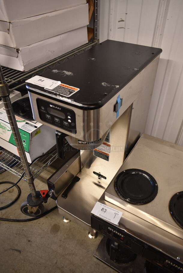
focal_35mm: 27
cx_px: 92
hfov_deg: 48.0
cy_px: 136
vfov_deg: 67.3
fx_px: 206
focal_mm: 18
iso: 280
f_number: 3.5
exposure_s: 1/30
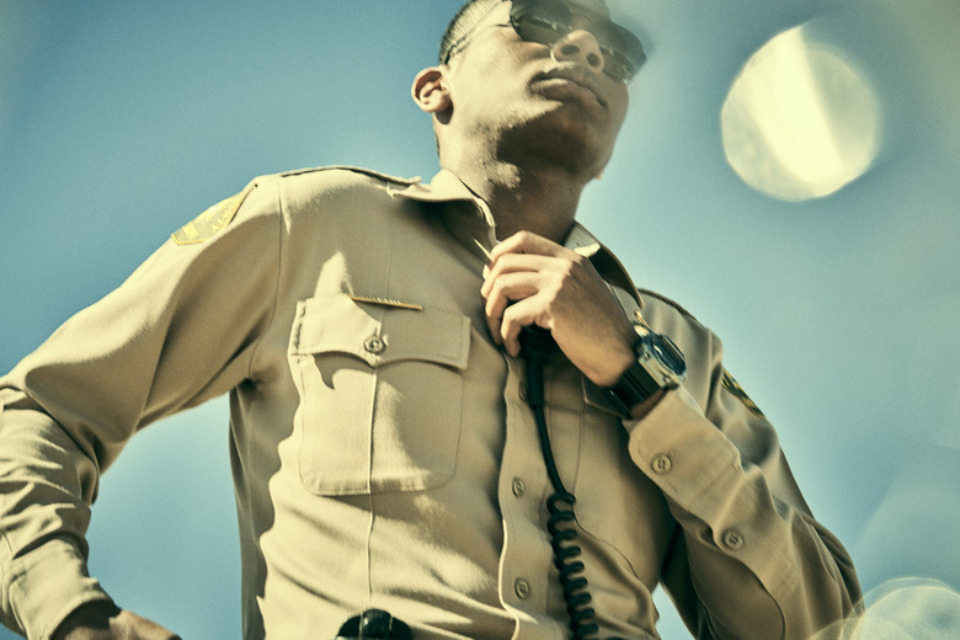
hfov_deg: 28.8
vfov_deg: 19.5
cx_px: 480
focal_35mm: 70
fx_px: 1867
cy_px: 320
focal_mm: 70
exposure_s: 1/400
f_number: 5.6
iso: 160
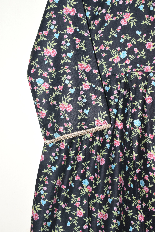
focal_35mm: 60
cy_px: 116
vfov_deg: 33.4
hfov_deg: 22.6
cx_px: 78
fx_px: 387
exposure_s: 1/125
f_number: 8
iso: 800
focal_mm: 40
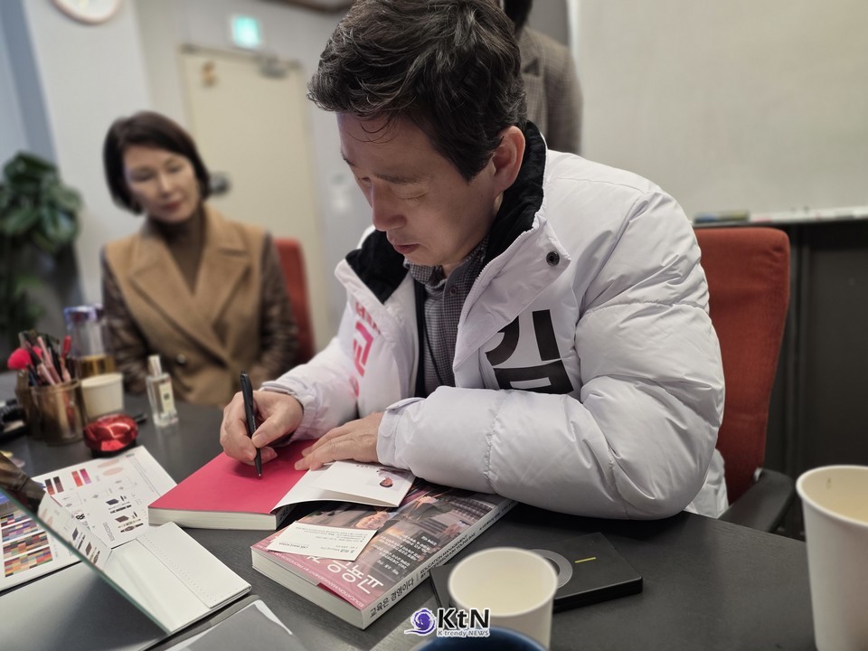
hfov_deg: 73.9
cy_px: 326
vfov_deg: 58.9
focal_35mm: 23
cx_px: 434
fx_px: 577
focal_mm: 6.25
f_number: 1.7
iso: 200
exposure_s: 1/120
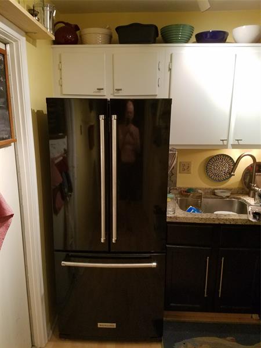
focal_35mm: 26
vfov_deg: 67.3
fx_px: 261
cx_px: 130
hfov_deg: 53.1
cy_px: 174
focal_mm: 4.2
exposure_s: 1/20
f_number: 1.7
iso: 200
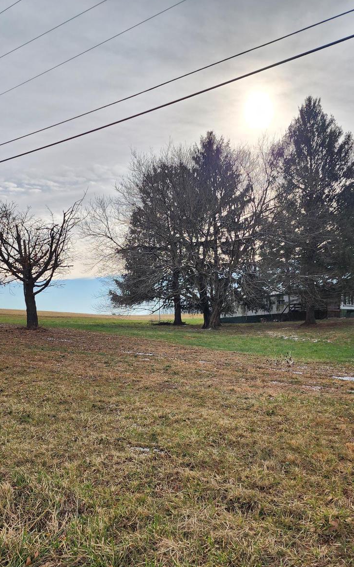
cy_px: 366
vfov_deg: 58.6
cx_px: 191
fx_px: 494
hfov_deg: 39.4
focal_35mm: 32
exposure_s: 1/1173
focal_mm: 6.4
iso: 12
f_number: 1.8
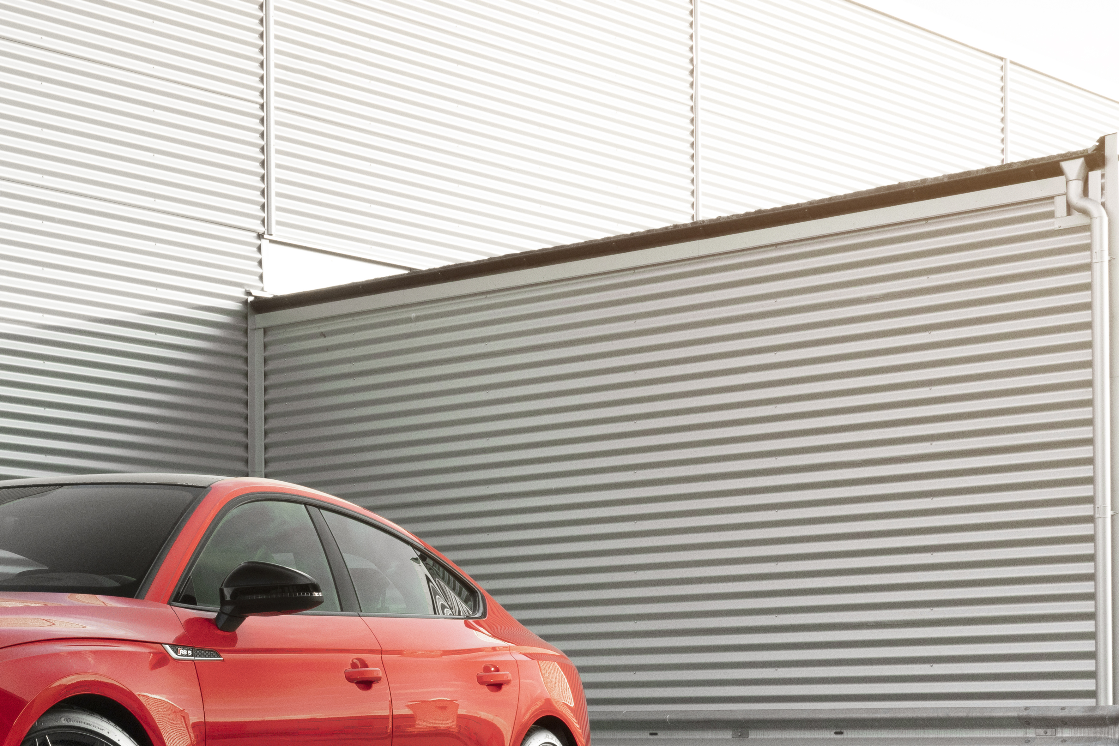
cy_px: 492
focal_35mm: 75
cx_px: -22
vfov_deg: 18.1
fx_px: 2331
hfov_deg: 25.5
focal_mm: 34
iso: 1250
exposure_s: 1/60
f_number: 14
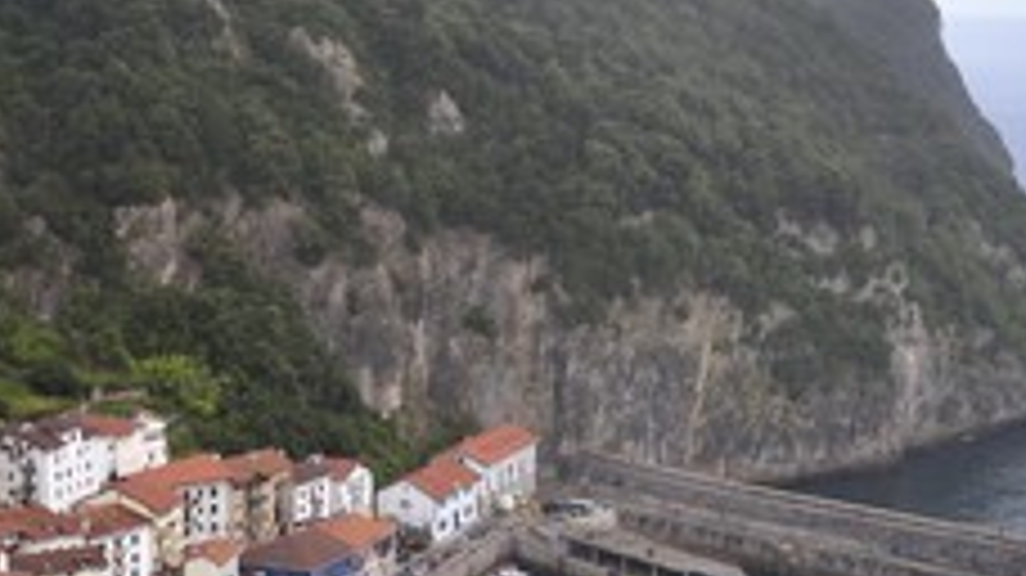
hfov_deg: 25.0
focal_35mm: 85
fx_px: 2311
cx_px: 572
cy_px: 482
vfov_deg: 14.1
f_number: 6.3
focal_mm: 44
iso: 400
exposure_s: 1/250
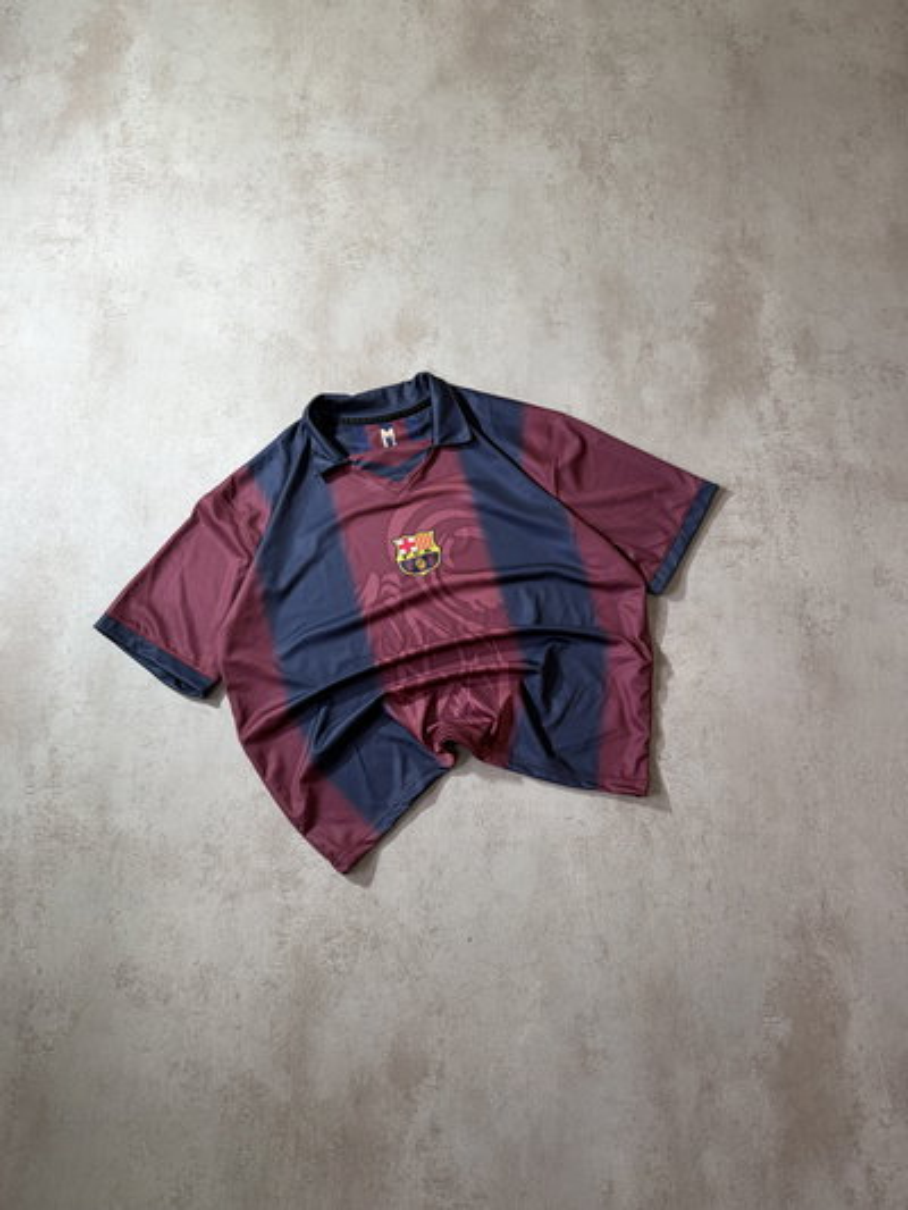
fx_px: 839
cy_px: 605
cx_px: 454
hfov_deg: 56.8
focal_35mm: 24
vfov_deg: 71.6
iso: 64
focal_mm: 6.76
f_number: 1.78
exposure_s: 1/121
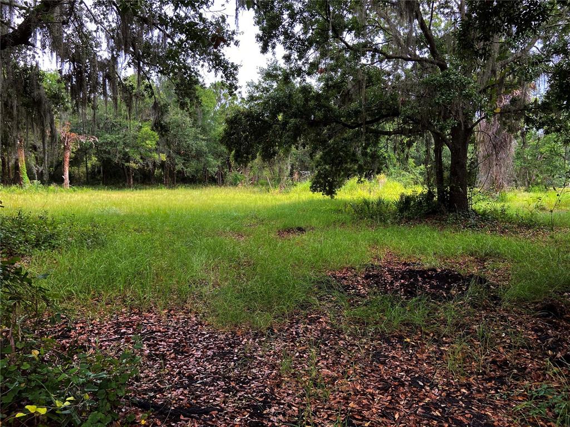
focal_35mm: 26
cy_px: 214
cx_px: 285
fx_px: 428
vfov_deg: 53.1
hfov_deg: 67.3
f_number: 1.8
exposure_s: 1/122
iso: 32
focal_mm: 4.25
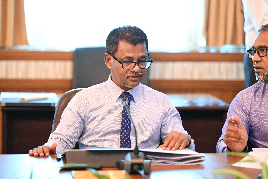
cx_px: 134
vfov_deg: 9.5
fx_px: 1079
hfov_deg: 14.2
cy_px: 90
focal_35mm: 145
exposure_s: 1/125
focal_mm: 145
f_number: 3.2
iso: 3200
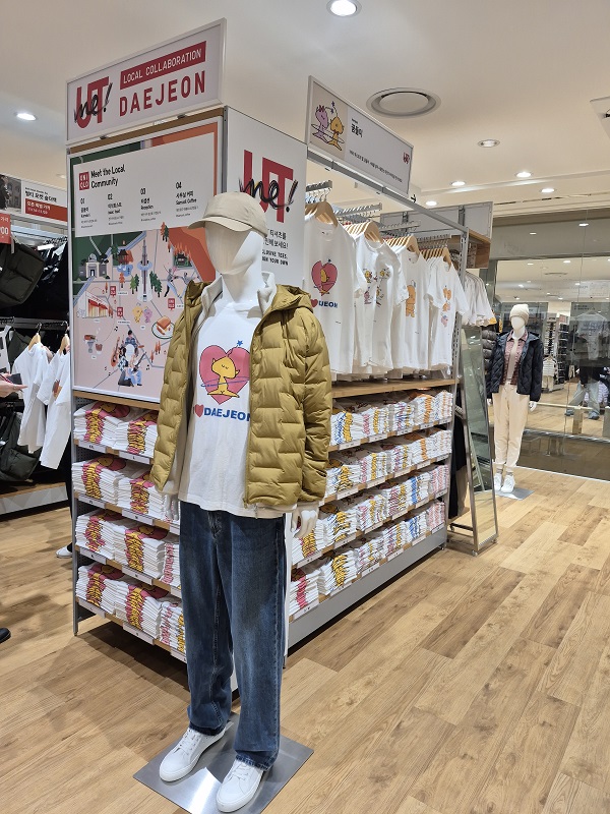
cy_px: 407
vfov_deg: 73.9
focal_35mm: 23
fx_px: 540
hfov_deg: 58.9
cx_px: 305
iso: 50
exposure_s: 1/120
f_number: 1.8
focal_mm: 5.4
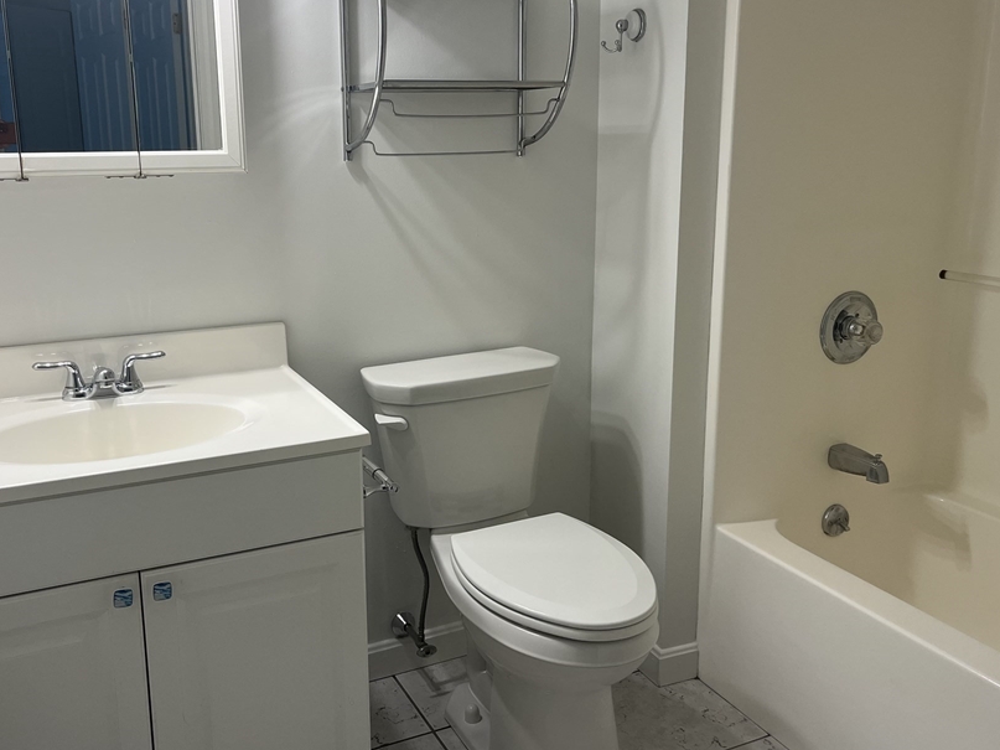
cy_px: 332
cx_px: 454
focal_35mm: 33
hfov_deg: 55.3
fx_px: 953
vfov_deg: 42.9
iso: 64
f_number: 1.6
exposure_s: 1/120
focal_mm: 5.1
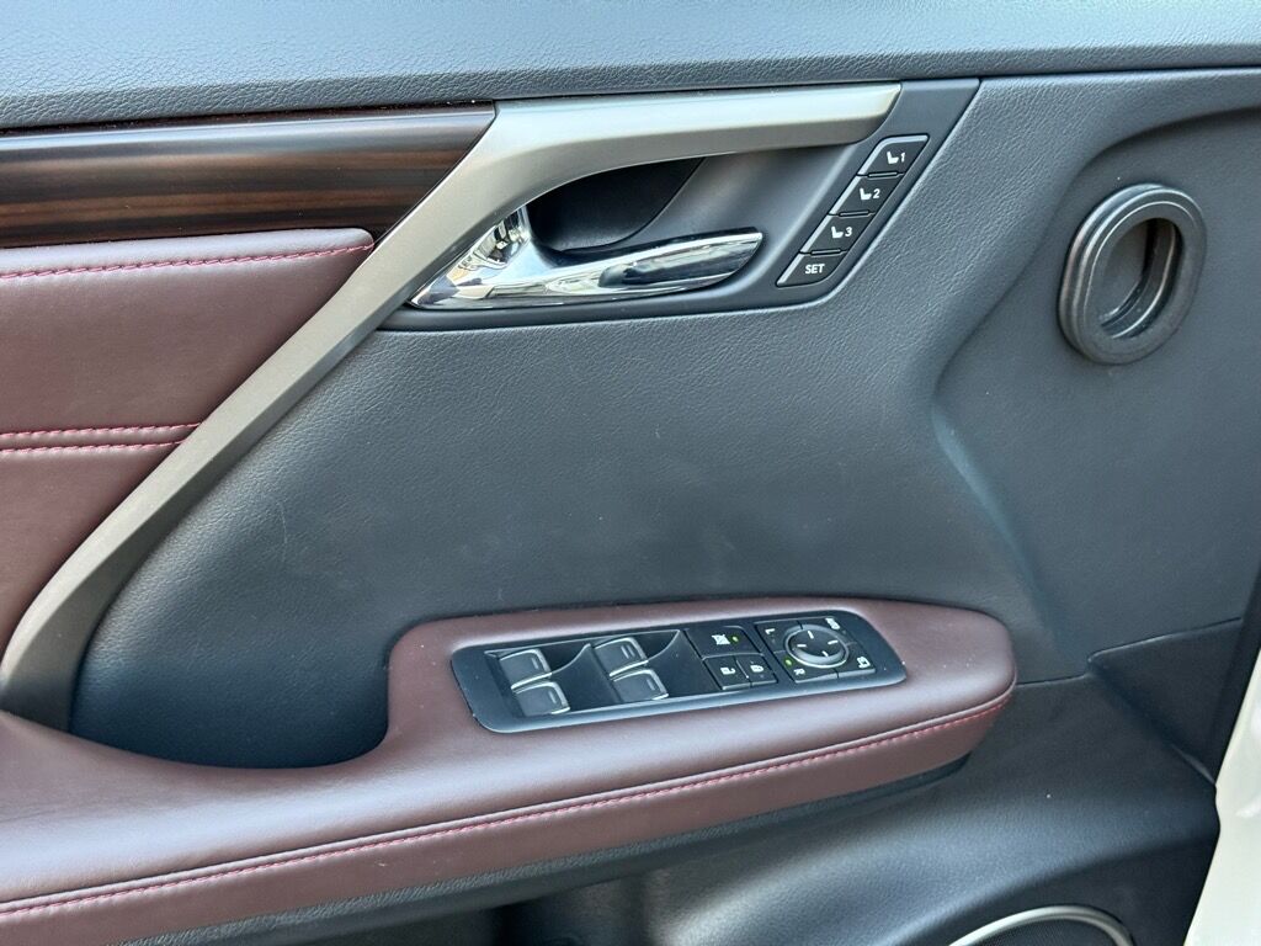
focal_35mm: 48
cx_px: 630
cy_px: 473
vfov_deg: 30.3
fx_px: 1749
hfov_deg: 39.7
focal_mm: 6.76
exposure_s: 1/40
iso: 200
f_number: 1.78
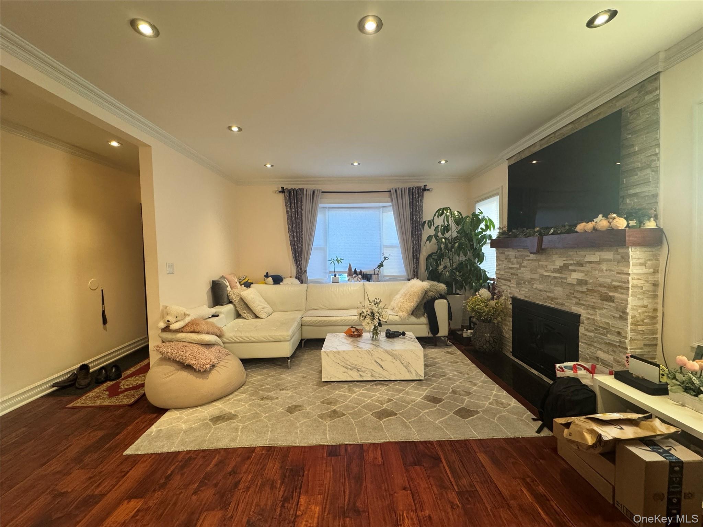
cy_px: 264
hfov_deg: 102.1
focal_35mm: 14
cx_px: 352
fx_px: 284
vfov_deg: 85.7
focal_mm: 2.22
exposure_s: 1/120
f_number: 2.2
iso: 250
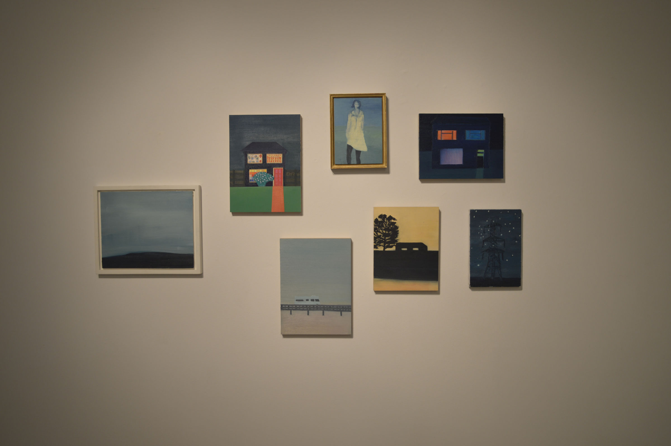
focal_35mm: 30
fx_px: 559
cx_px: 336
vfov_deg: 43.5
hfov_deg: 62.0
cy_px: 223
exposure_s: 1/30
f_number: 3.8
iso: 220
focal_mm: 20
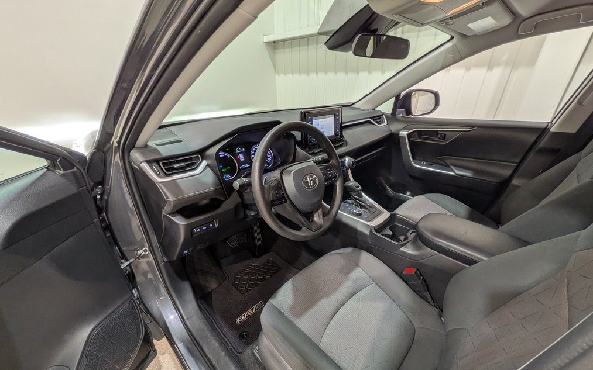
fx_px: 242
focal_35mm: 15
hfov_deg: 101.5
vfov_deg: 74.4
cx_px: 297
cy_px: 209
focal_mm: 1.83
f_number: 2.2
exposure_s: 1/40
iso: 56
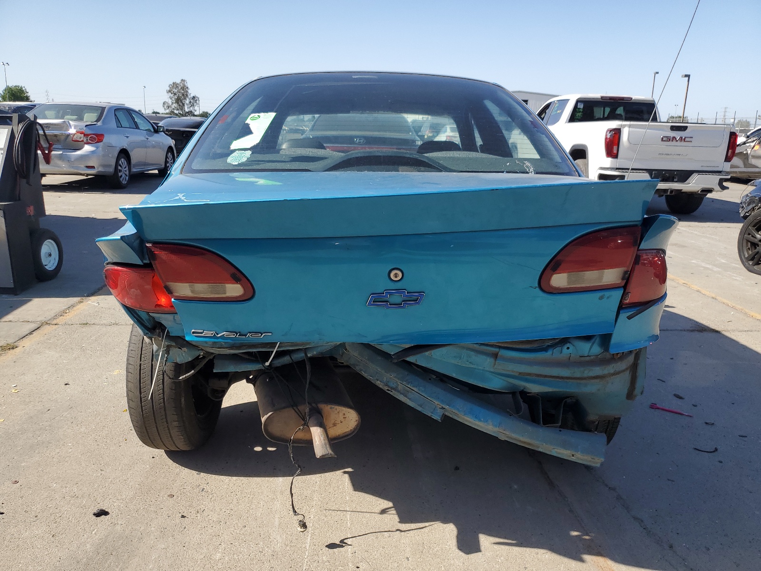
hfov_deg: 67.3
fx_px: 572
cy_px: 286
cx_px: 380
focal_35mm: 26
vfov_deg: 53.1
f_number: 1.5
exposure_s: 1/2000
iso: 50
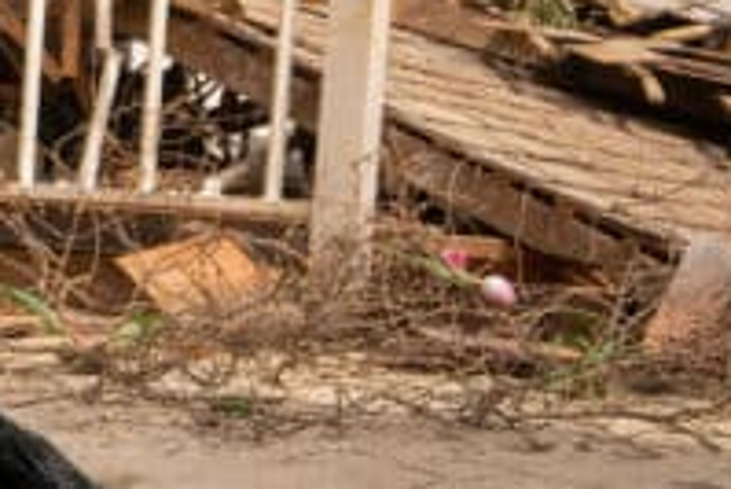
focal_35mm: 216
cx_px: -926
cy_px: -491
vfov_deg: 6.2
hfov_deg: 8.8
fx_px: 4389
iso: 320
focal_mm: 42
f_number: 7.1
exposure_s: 1/800
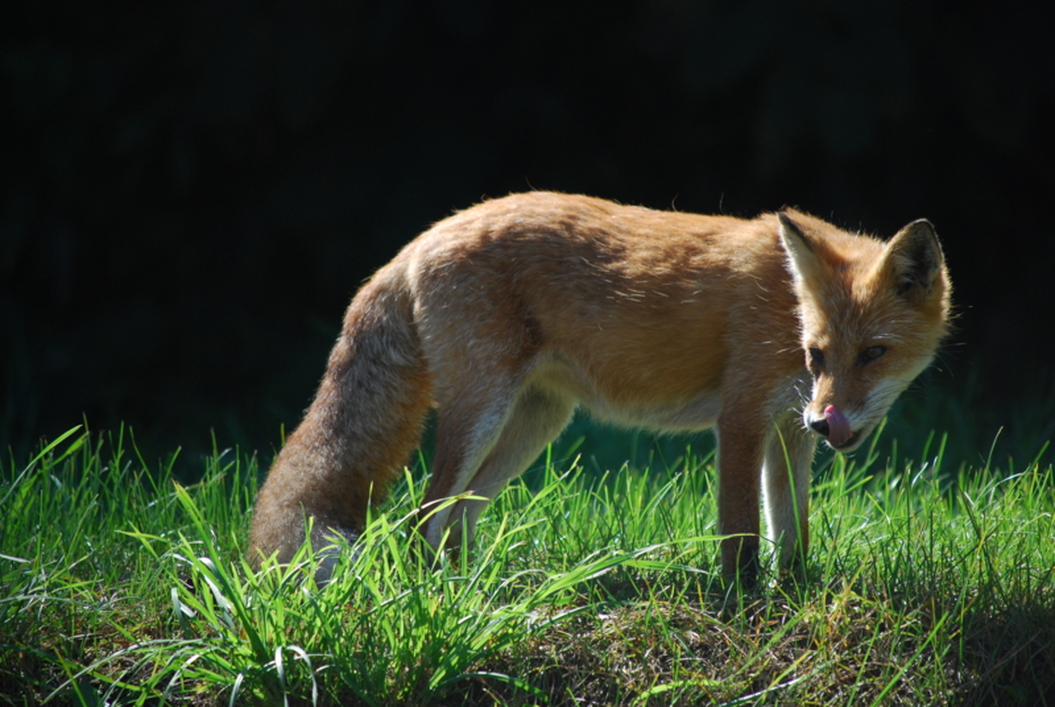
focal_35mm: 300
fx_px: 8805
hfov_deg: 6.9
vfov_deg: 4.6
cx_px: 528
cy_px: 354
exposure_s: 1/500
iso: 320
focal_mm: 200
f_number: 5.6
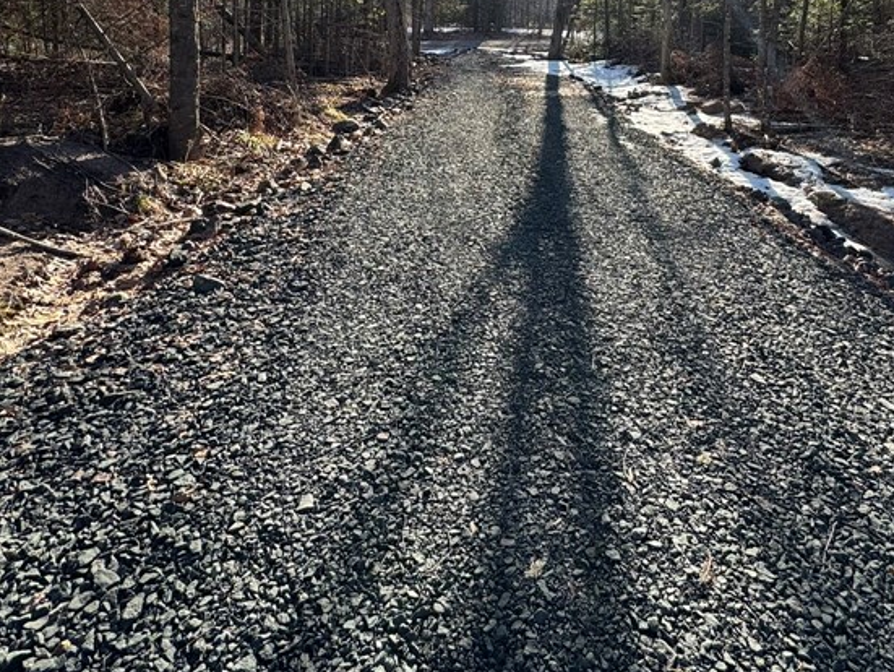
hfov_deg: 66.9
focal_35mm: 26
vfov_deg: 47.2
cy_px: 55
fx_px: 672
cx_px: 518
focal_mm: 2.22
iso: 40
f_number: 2.2
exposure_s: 1/569
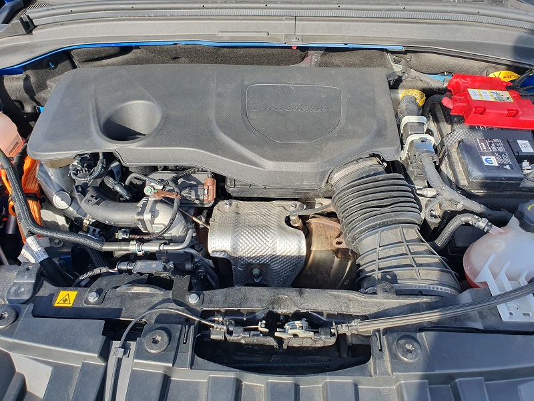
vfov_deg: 53.1
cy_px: 200
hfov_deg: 67.3
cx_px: 267
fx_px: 401
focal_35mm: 26
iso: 50
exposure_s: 1/458
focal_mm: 4.32
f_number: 2.4
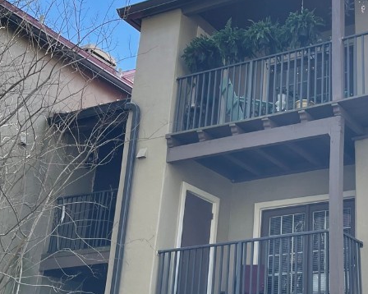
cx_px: 324
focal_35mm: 58
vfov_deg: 26.2
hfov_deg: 31.2
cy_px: 153
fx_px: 631
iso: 32
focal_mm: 5.1
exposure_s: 1/901
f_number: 1.6
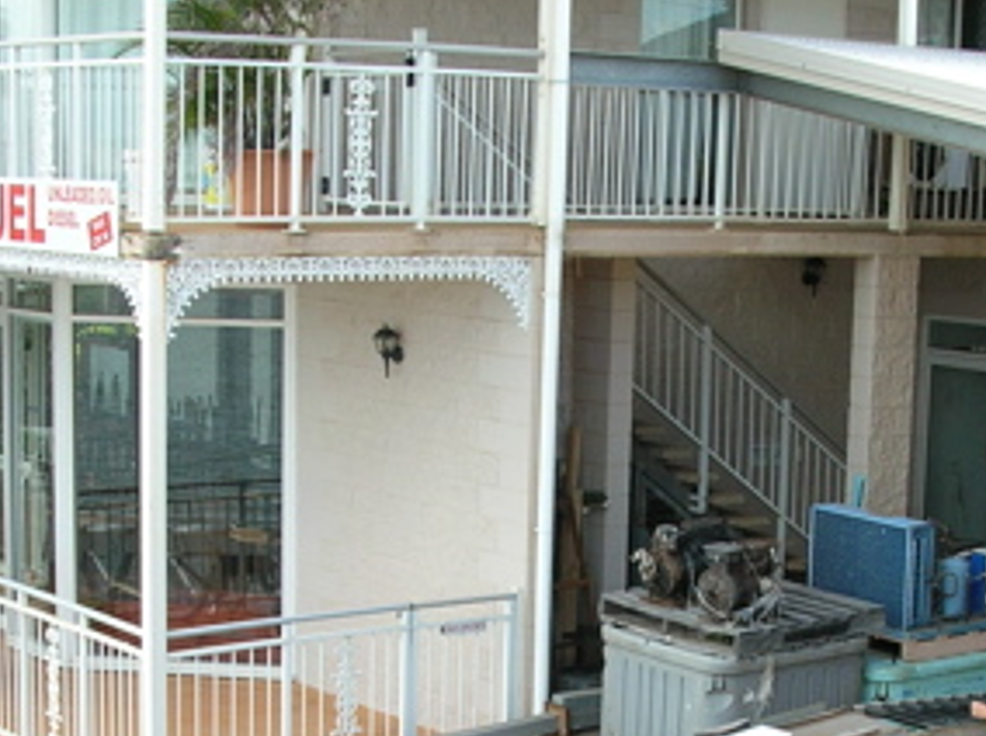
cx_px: 694
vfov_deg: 17.7
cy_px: 729
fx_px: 2303
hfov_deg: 24.0
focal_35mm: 81
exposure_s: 1/143
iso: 50
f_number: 3.7
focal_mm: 6
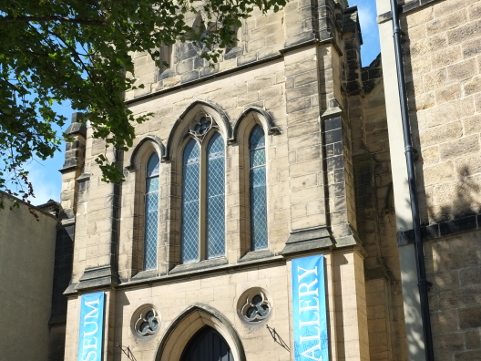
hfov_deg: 37.5
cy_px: 275
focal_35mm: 51
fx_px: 709
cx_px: 240
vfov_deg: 28.1
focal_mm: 23
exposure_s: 1/300
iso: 200
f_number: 5.6
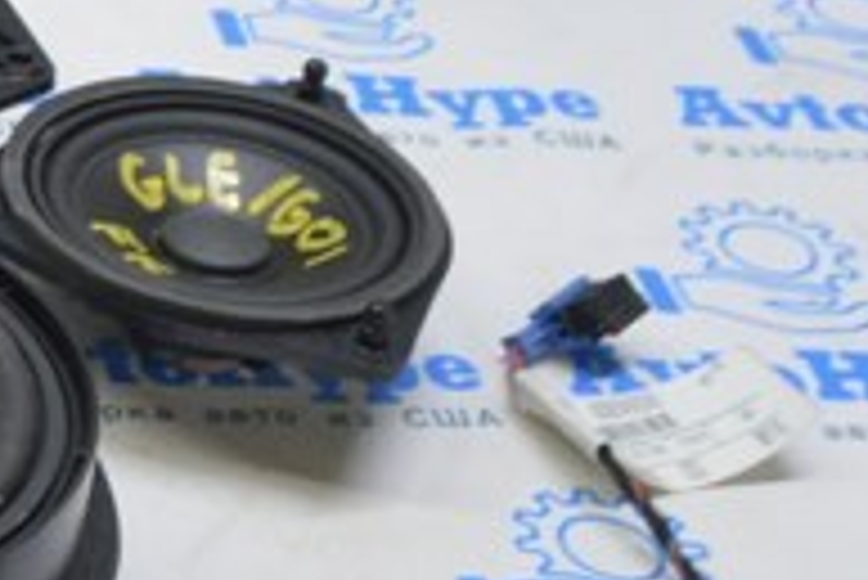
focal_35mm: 143
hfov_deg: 12.3
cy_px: 70
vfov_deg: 9.6
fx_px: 3450
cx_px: -985
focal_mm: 18
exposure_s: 1/20
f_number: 5.6
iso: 400
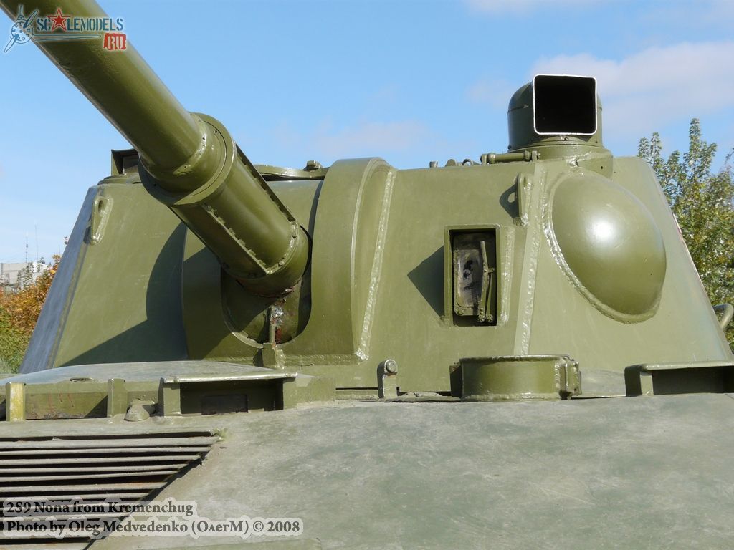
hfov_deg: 29.0
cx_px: 367
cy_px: 275
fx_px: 1421
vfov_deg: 21.9
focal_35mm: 67
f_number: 5.6
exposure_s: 1/400
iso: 100
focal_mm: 11.1
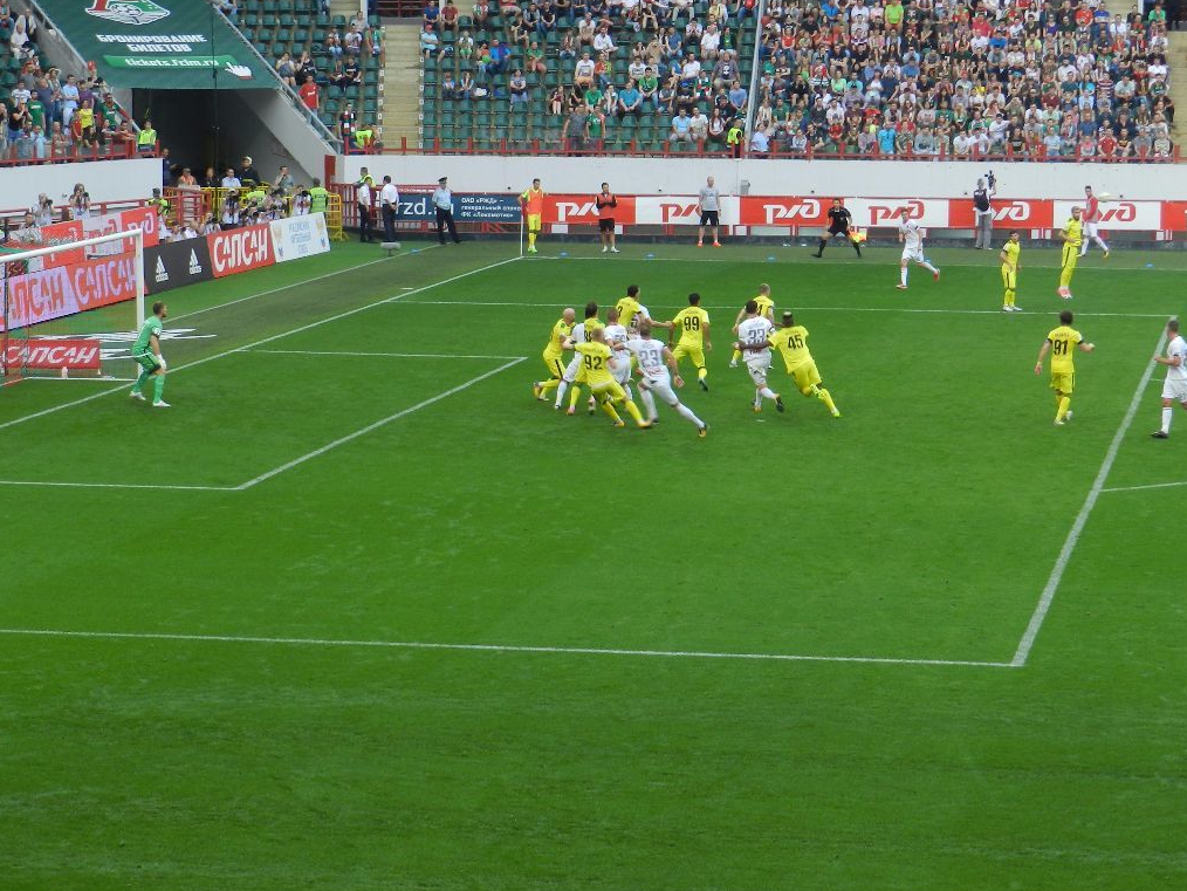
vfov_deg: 14.0
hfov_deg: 18.5
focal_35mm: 106
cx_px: 687
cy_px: 342
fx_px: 3636
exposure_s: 1/100
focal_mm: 14.9
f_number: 4.4
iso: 160
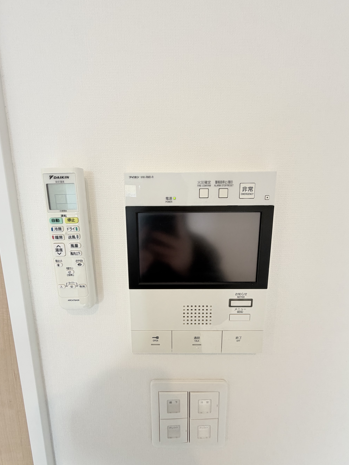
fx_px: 202
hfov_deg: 81.7
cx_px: 169
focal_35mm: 15
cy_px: 239
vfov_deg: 98.1
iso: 100
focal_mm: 2.22
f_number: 2.2
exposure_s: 1/121
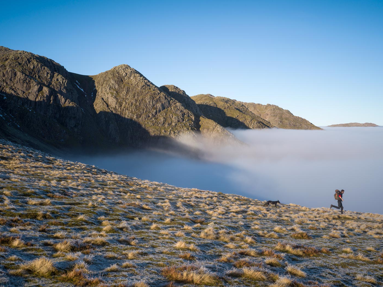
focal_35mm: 40
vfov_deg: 35.9
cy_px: 129
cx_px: 190
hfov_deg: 46.8
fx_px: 442
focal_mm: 45
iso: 100
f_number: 11
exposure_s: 1/180
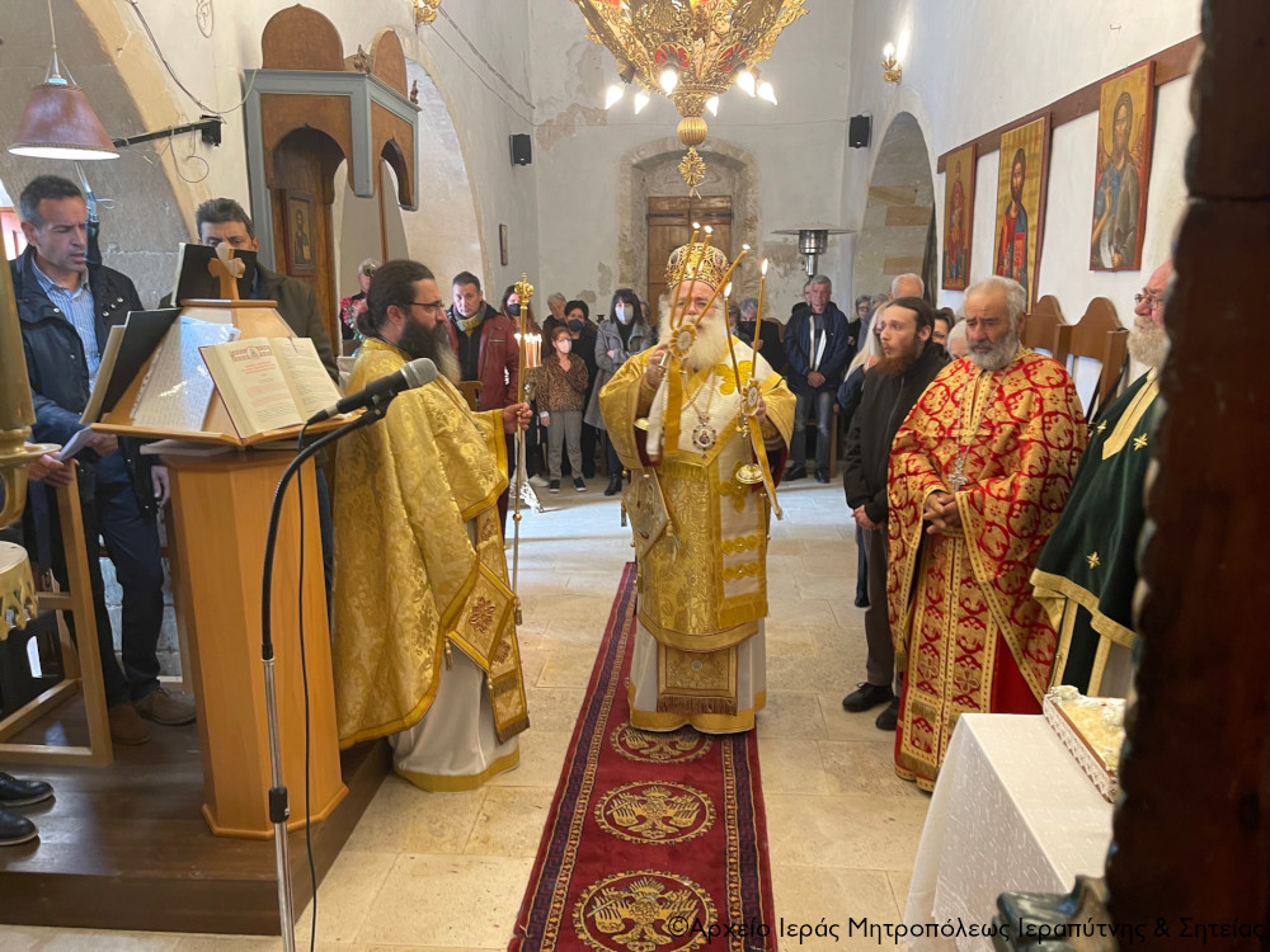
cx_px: 635
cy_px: 476
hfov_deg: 67.3
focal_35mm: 26
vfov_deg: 53.1
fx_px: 954
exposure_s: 1/50
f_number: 1.6
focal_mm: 5.1
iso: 125
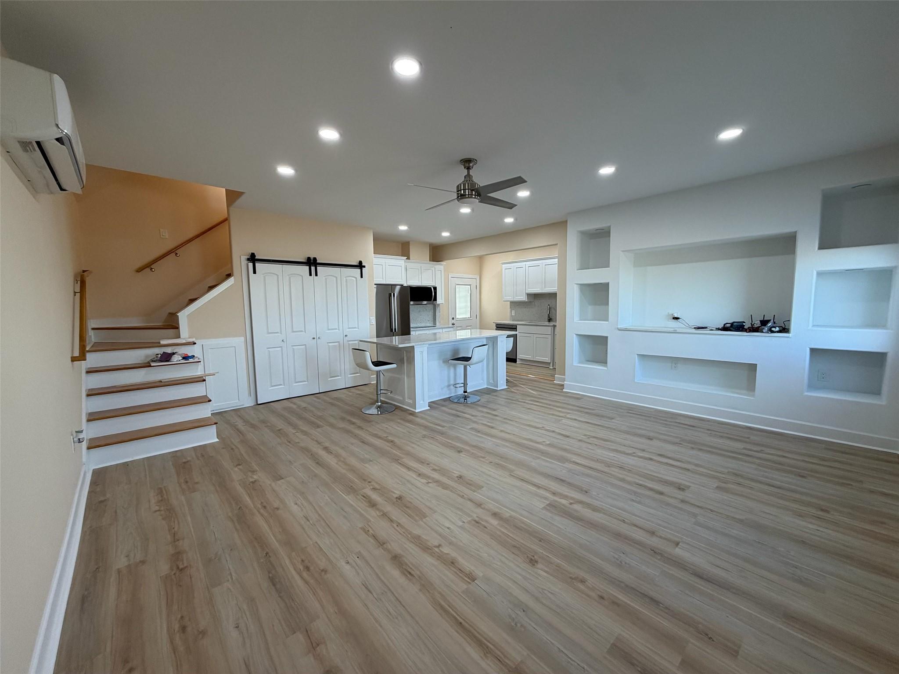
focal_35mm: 14
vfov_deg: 85.7
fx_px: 364
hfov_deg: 102.1
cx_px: 450
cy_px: 337
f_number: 2.2
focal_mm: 2.22
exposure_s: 1/120
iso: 125
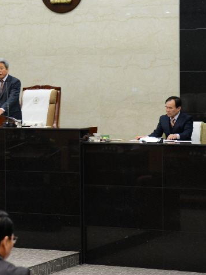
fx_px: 1174
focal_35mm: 148
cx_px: -43
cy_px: 86
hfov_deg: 9.9
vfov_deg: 13.3
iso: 1000
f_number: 4
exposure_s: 1/60
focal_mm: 70
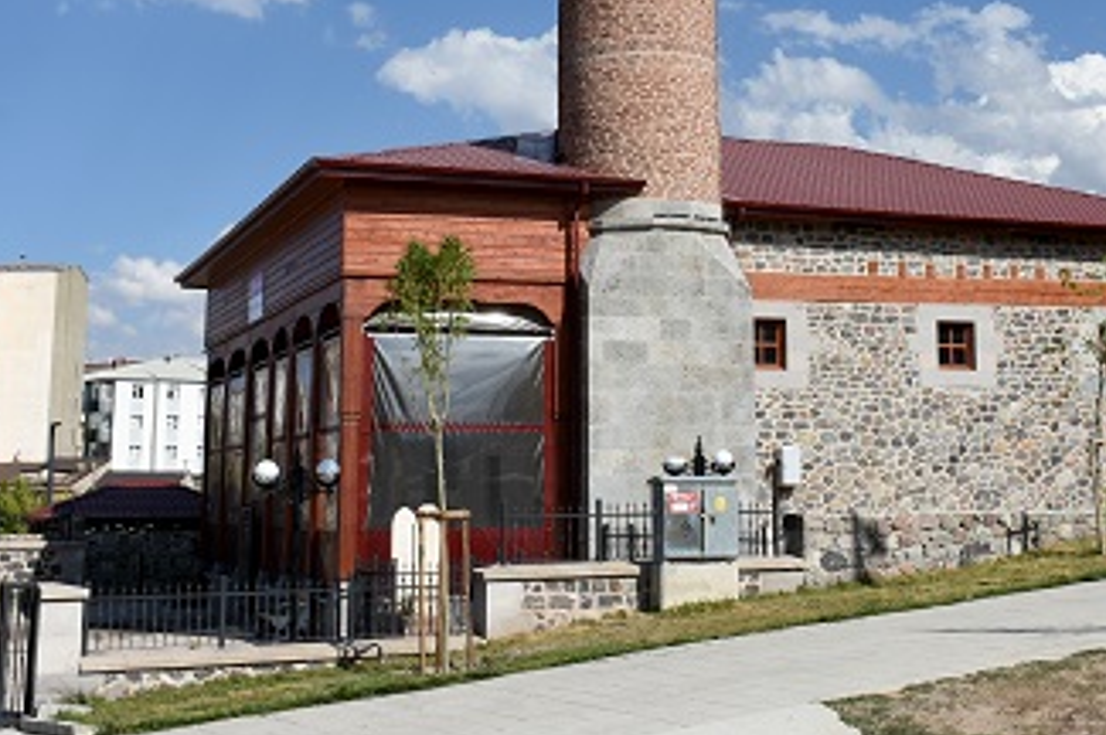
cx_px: 721
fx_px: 1872
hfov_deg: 32.7
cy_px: 99
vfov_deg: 21.8
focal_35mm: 61
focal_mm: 22
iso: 125
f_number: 11
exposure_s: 1/250
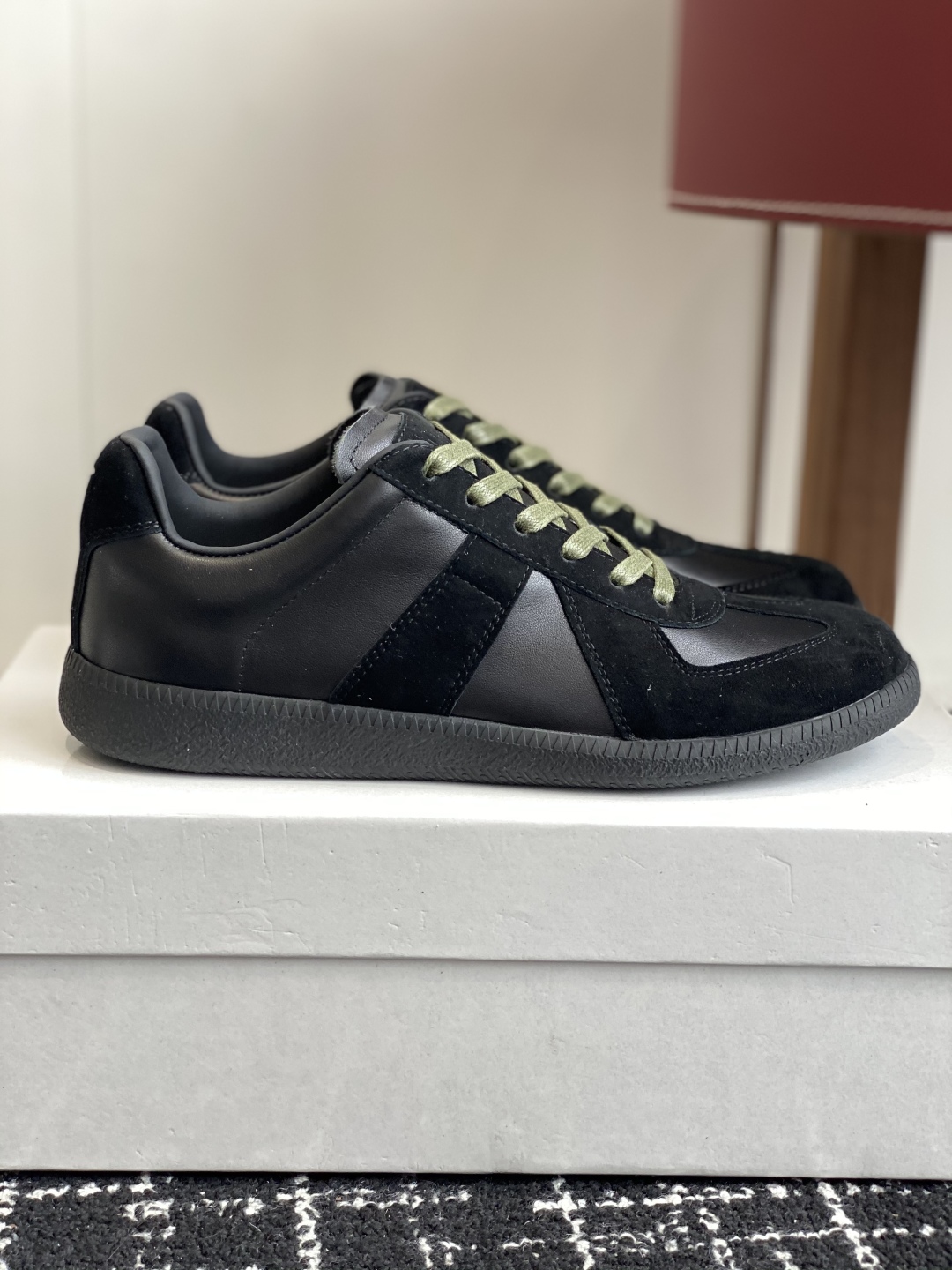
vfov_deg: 36.8
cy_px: 635
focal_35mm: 52
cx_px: 476
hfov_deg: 28.0
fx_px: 1907
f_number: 2
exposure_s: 1/122
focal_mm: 6
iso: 50
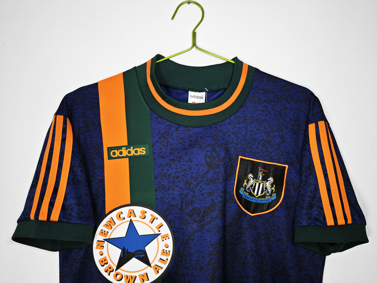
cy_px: 142
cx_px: 188
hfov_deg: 73.9
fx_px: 250
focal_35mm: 23
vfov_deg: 58.9
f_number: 1.75
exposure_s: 1/120
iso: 102
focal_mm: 8.67
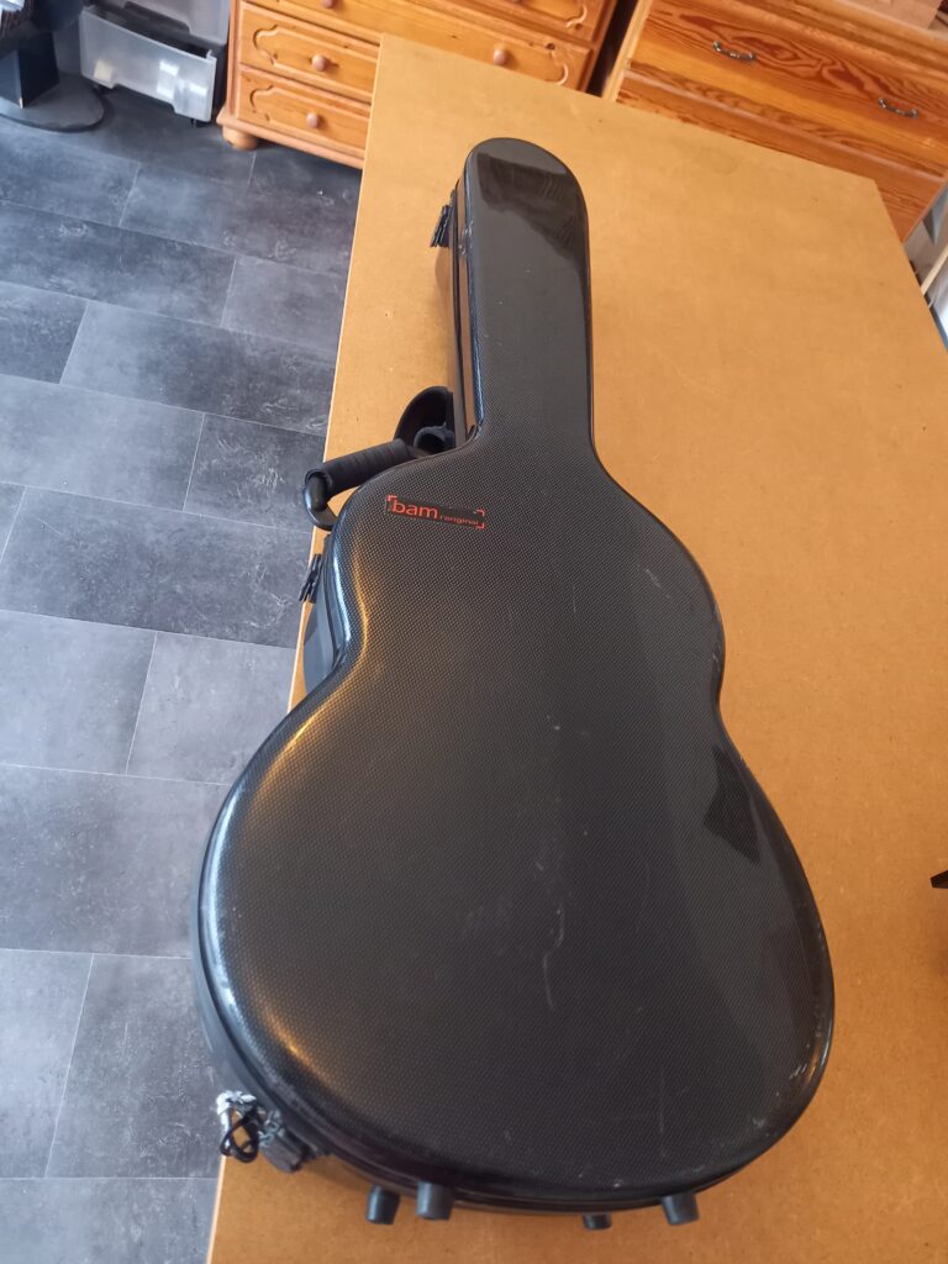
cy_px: 632
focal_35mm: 25
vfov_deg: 69.4
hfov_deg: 54.9
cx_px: 474
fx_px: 913
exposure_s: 1/25
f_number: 1.8
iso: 500
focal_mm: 4.65
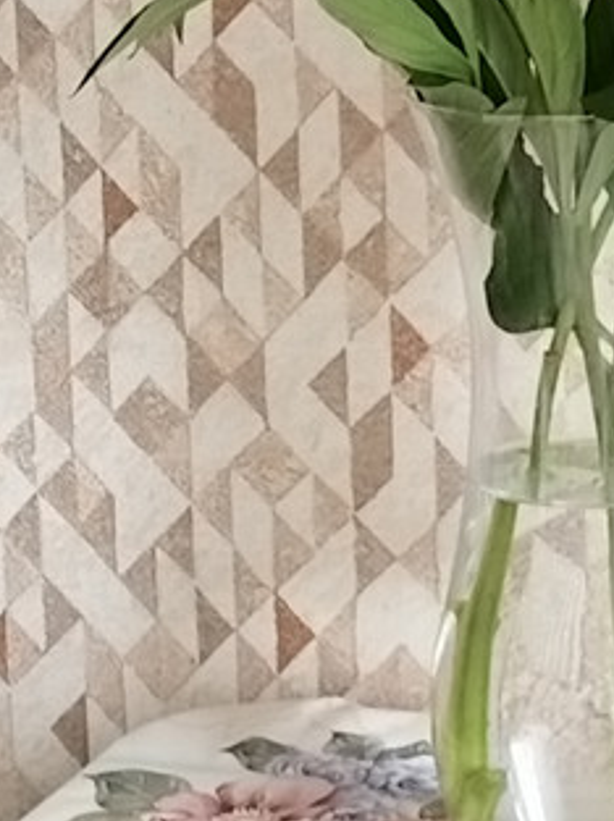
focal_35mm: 128
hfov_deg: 11.5
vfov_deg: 15.1
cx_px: 535
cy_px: -37
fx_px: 3033
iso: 1514
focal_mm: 4.95
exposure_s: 1/25
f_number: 1.9
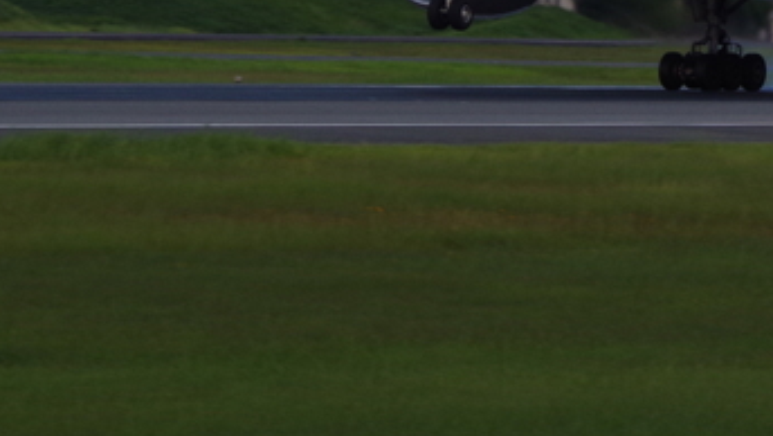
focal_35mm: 560
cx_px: 861
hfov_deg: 3.8
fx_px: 11485
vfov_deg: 2.2
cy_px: -216
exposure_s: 1/200
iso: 400
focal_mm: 120
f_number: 8
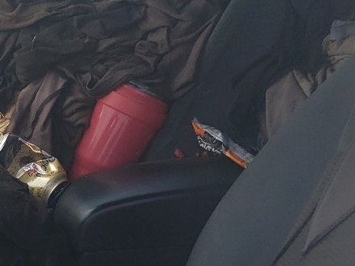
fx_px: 974
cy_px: 247
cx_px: -92
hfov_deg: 19.3
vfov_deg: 15.3
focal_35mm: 95
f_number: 1.5
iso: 50
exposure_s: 1/909
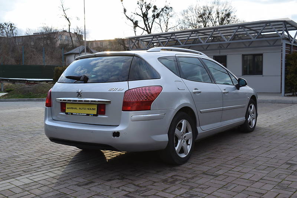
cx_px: 148
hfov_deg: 51.3
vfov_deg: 35.5
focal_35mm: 38
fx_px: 309
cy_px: 99
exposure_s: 1/250
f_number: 8
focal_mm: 25
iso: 360
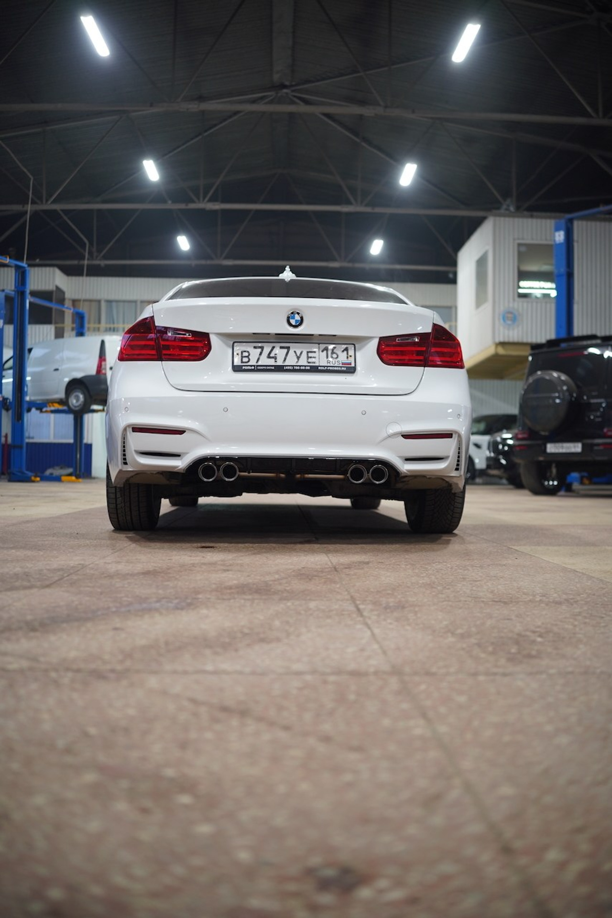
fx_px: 892
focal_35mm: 35
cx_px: 306
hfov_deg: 37.9
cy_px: 459
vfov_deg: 54.4
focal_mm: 35
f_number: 2
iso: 400
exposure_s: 1/40
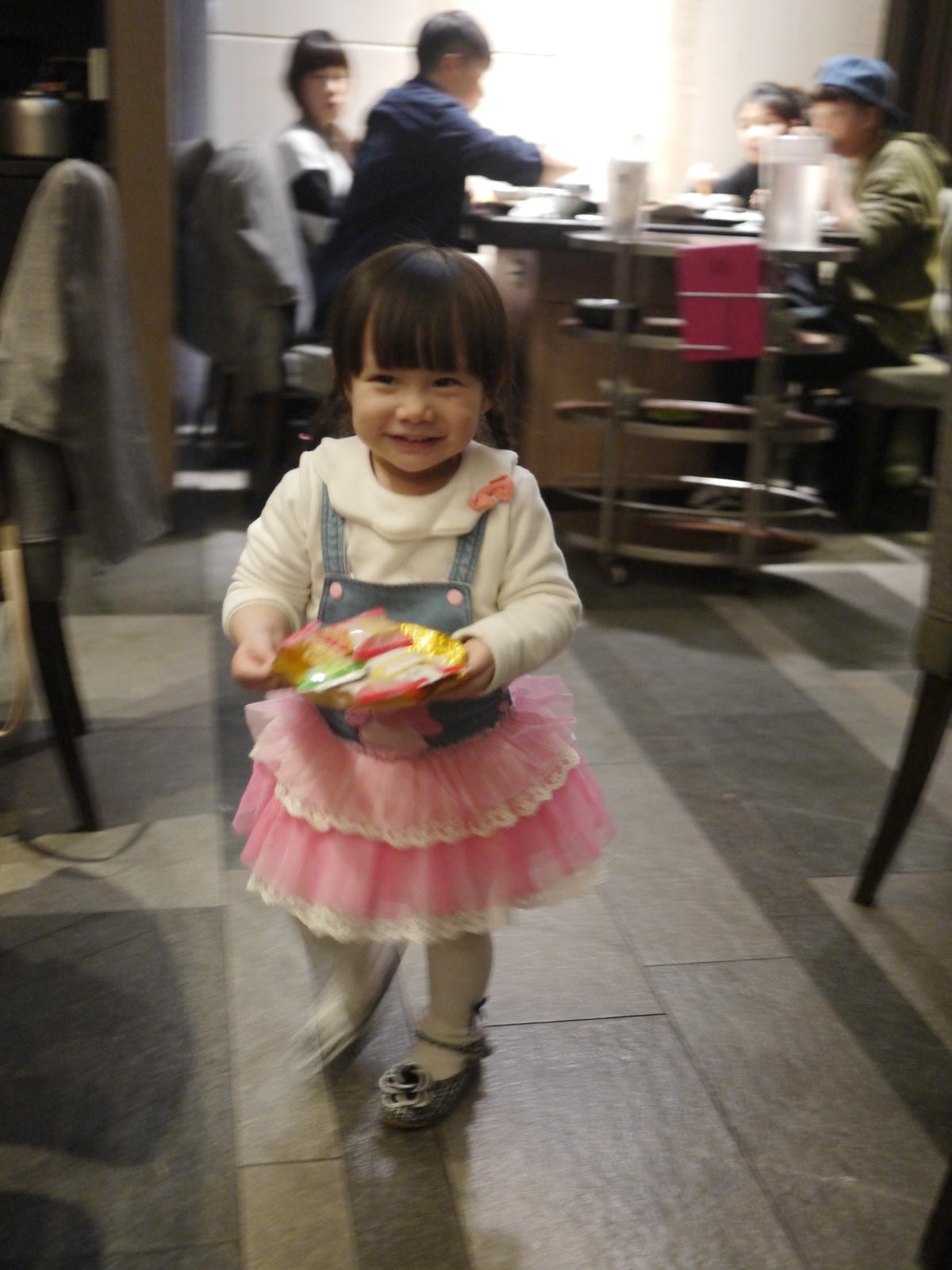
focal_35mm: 40
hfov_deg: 36.0
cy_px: 635
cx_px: 476
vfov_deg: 46.8
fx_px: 1467
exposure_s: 1/25
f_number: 1.7
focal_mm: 20
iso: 800
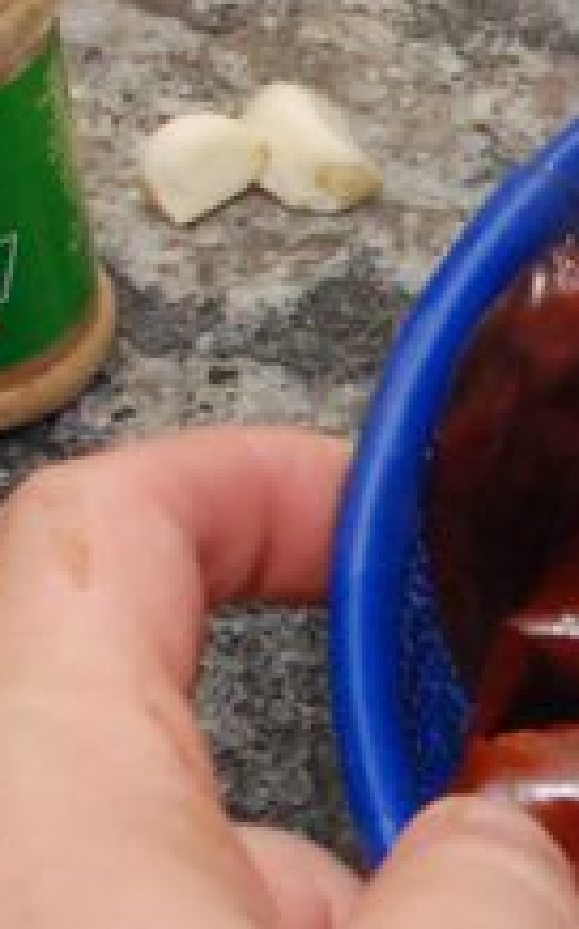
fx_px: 4551
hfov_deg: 7.0
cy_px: 650
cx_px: 1132
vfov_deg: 11.6
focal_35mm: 180
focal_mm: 20
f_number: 7.1
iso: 800
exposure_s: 1/60
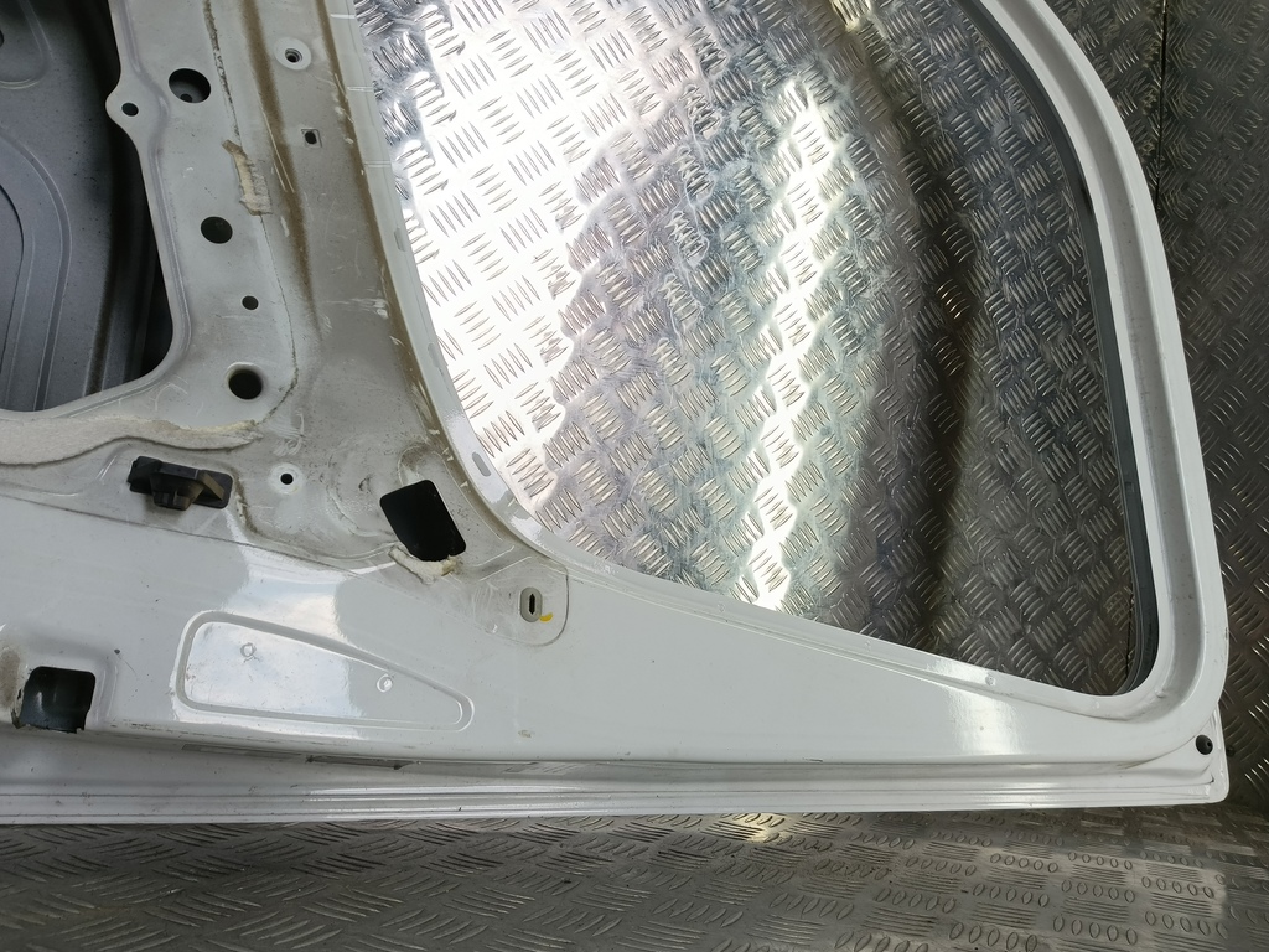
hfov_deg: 73.9
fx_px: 843
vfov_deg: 58.9
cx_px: 634
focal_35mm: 23
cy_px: 476
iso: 71
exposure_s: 1/100
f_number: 1.6
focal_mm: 4.11
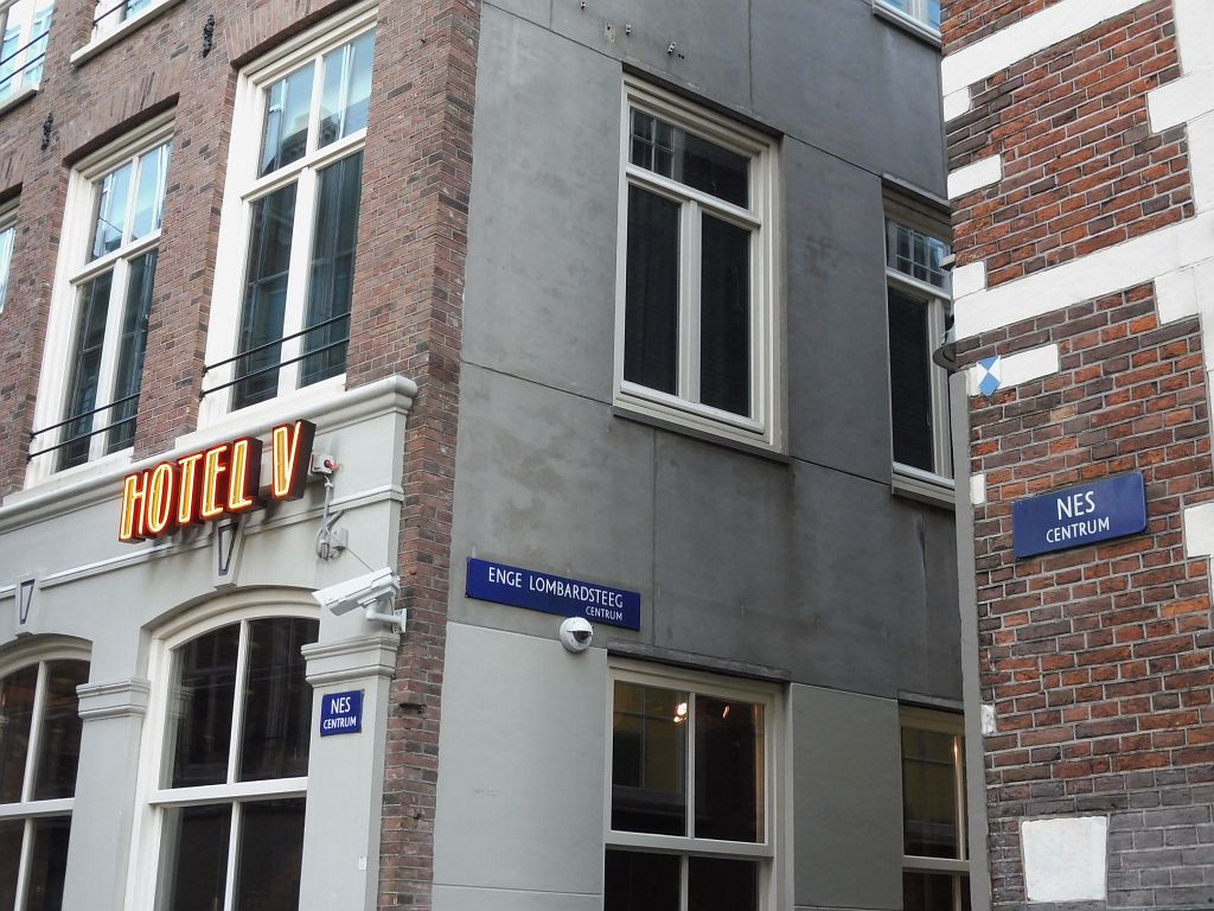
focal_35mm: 47
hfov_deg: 40.4
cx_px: 607
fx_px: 1648
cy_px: 456
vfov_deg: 30.9
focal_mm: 8.5
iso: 400
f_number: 4.2
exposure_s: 1/60
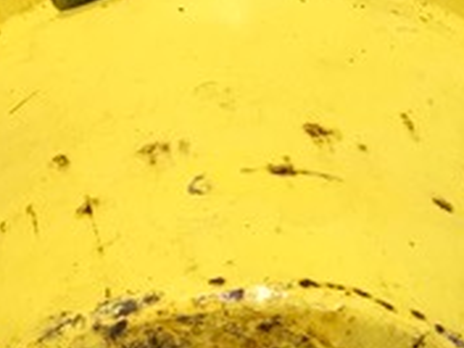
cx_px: 388
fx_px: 1367
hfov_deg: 19.0
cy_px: 361
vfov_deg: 14.2
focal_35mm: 102
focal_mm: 3.99
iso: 40
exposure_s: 1/17
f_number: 1.8
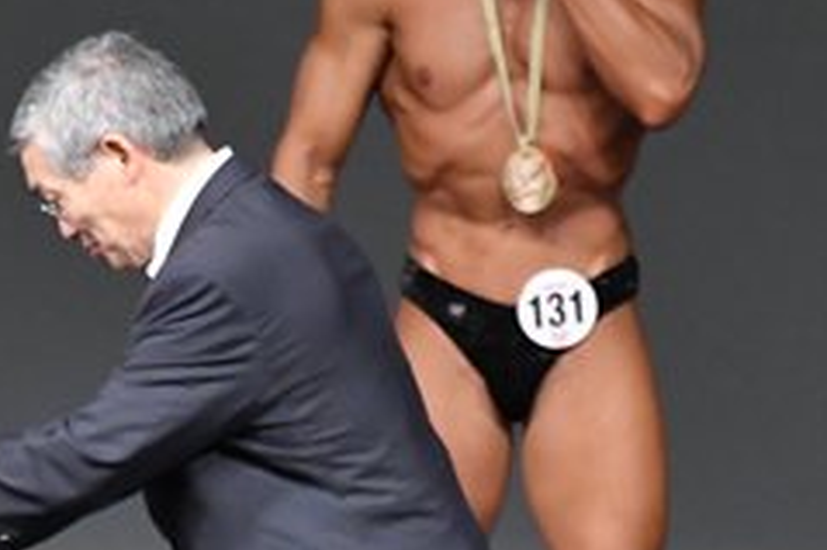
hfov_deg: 1.8
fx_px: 25710
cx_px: -29
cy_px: 540
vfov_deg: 1.2
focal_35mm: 1120
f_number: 5.6
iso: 5000
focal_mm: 230
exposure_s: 1/400
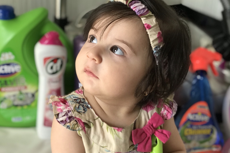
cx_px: 114
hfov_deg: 25.4
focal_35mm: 80
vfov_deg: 16.8
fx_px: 511
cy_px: 140
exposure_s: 1/50
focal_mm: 6.6
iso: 40
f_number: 2.8
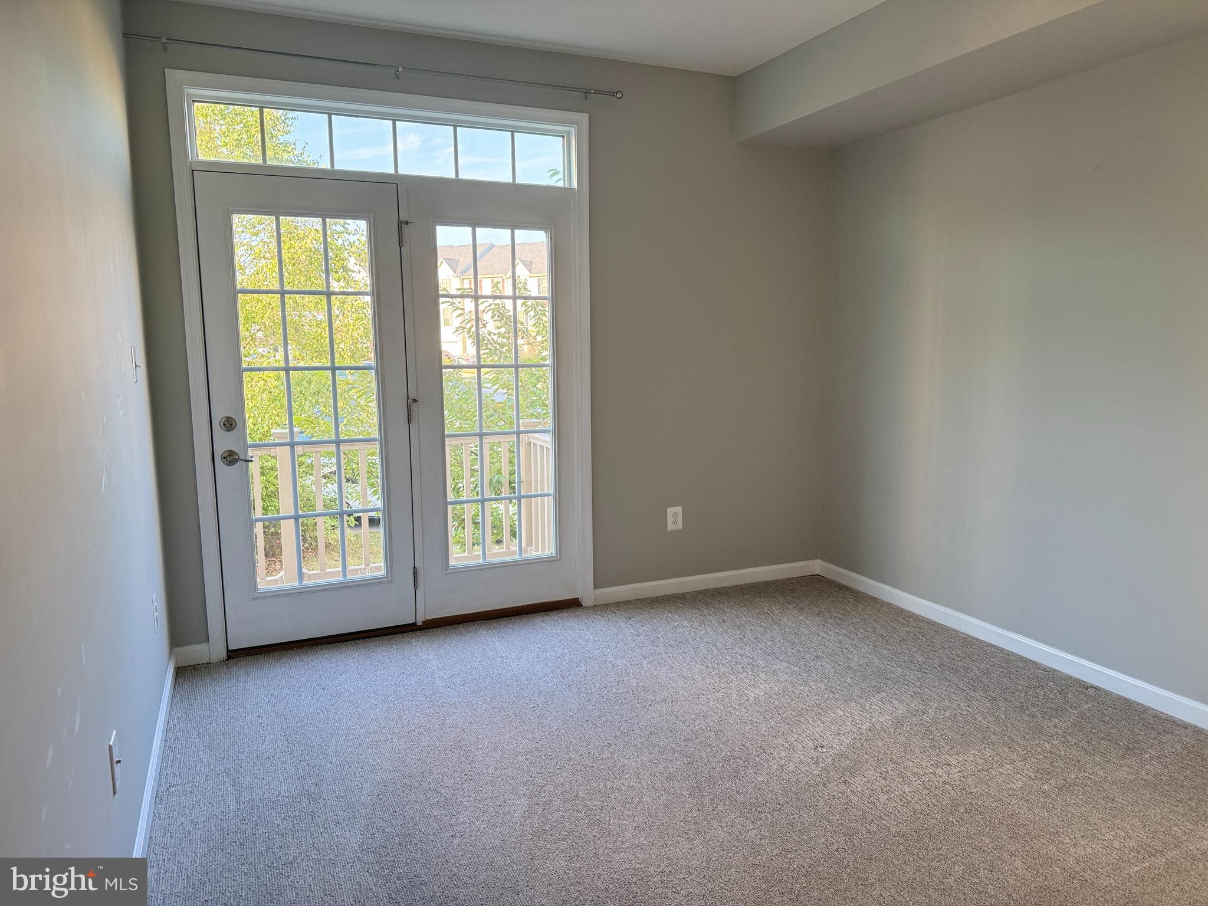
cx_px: 604
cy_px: 453
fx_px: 838
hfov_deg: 71.6
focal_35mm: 24
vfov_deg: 56.8
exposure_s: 1/164
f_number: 1.78
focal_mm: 6.76
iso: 100
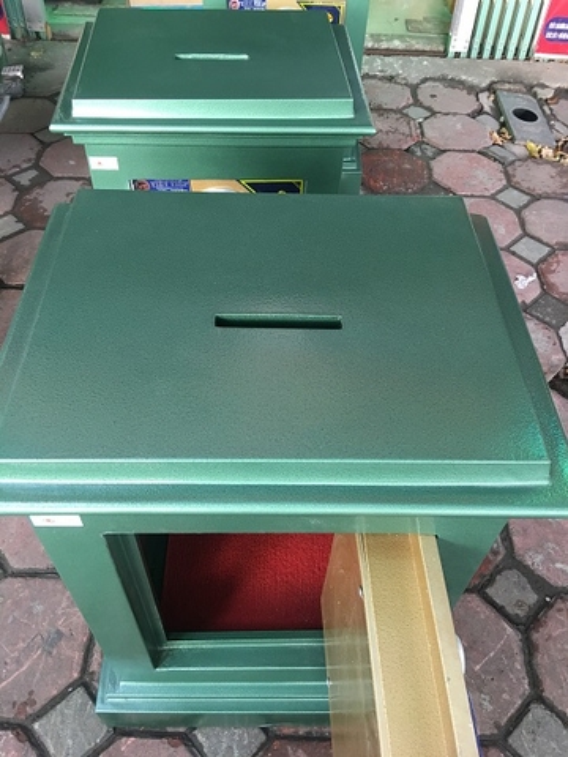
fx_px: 634
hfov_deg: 48.2
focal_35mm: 29
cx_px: 284
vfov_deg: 61.7
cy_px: 378
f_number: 2.2
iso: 64
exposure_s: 1/17
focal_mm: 4.15
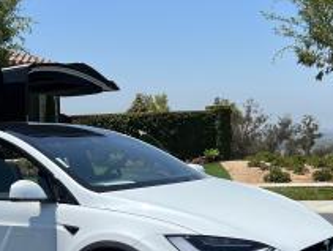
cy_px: 196
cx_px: 85
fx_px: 597
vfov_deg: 23.4
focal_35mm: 62
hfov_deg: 30.6
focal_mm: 5.7
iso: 50
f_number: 1.5
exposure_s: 1/4831
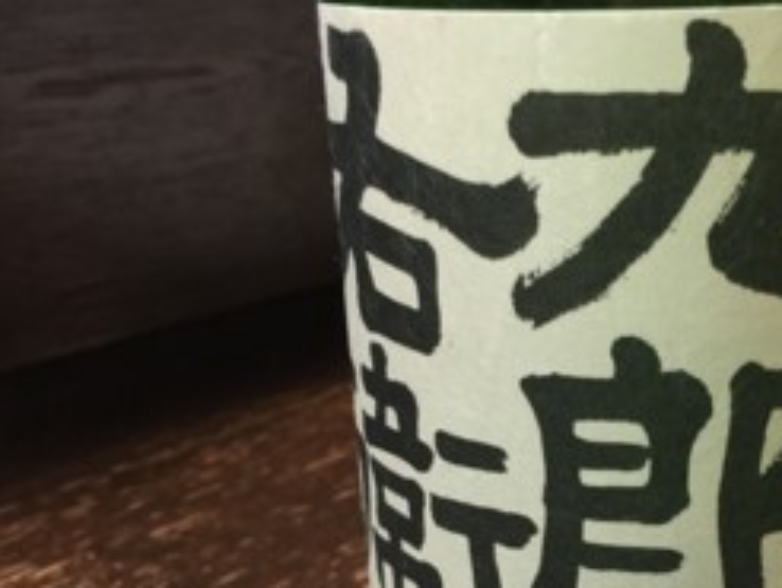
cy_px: 486
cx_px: 610
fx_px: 1198
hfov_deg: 35.1
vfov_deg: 26.9
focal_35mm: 53
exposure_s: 1/10
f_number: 2.2
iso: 125
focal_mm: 4.15
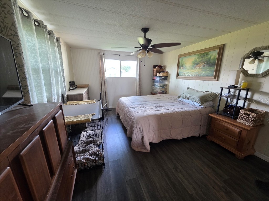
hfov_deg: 106.2
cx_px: 134
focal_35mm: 13
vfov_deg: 89.9
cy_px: 100
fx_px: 101
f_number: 1.9
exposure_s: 1/60
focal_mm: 2.2
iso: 400
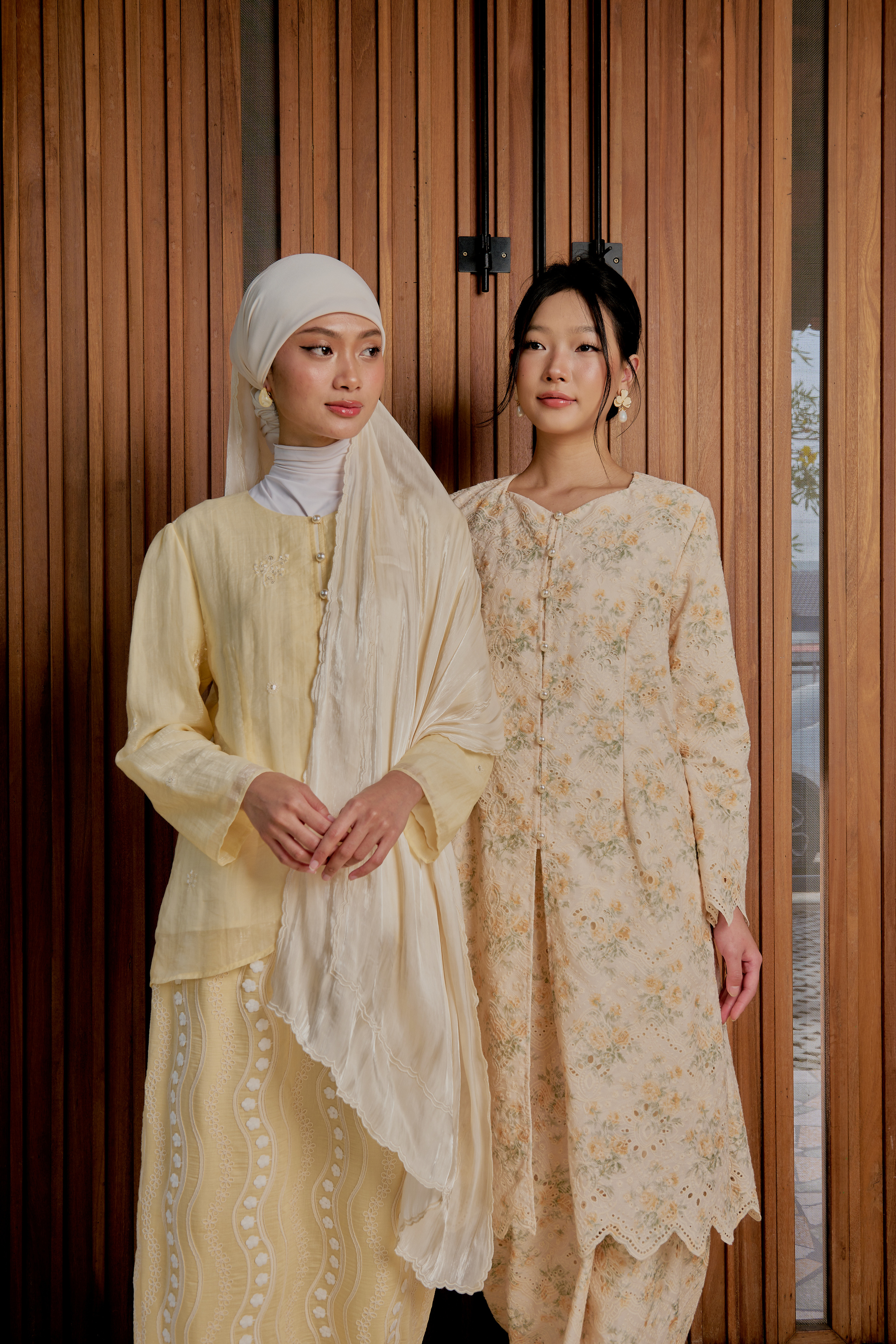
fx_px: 1344
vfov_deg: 53.1
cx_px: 448
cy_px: 672
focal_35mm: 36
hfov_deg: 36.9
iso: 125
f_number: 8
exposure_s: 1/125
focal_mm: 36
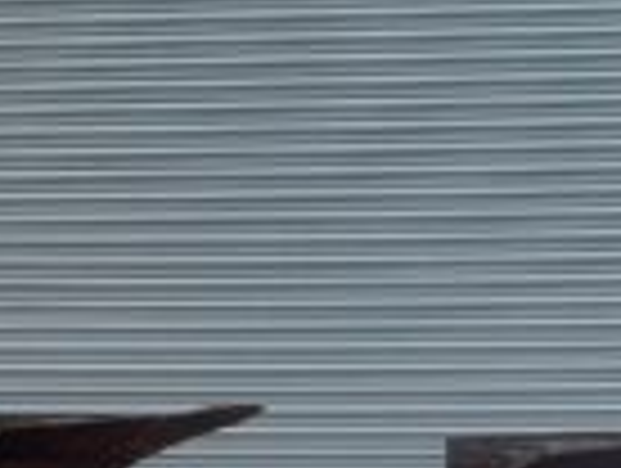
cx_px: 490
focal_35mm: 125
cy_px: 832
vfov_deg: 11.1
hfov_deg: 15.6
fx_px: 2246
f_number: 1.8
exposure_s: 1/50
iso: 50
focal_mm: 4
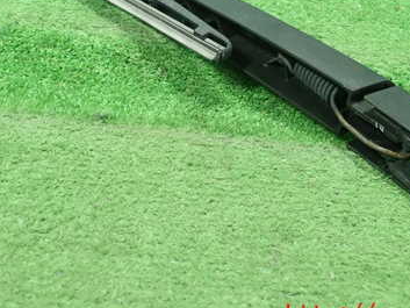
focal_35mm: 51
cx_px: 200
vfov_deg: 28.1
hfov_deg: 37.5
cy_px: 69
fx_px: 604
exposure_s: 1/125
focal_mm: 5.5
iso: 640
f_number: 2.3
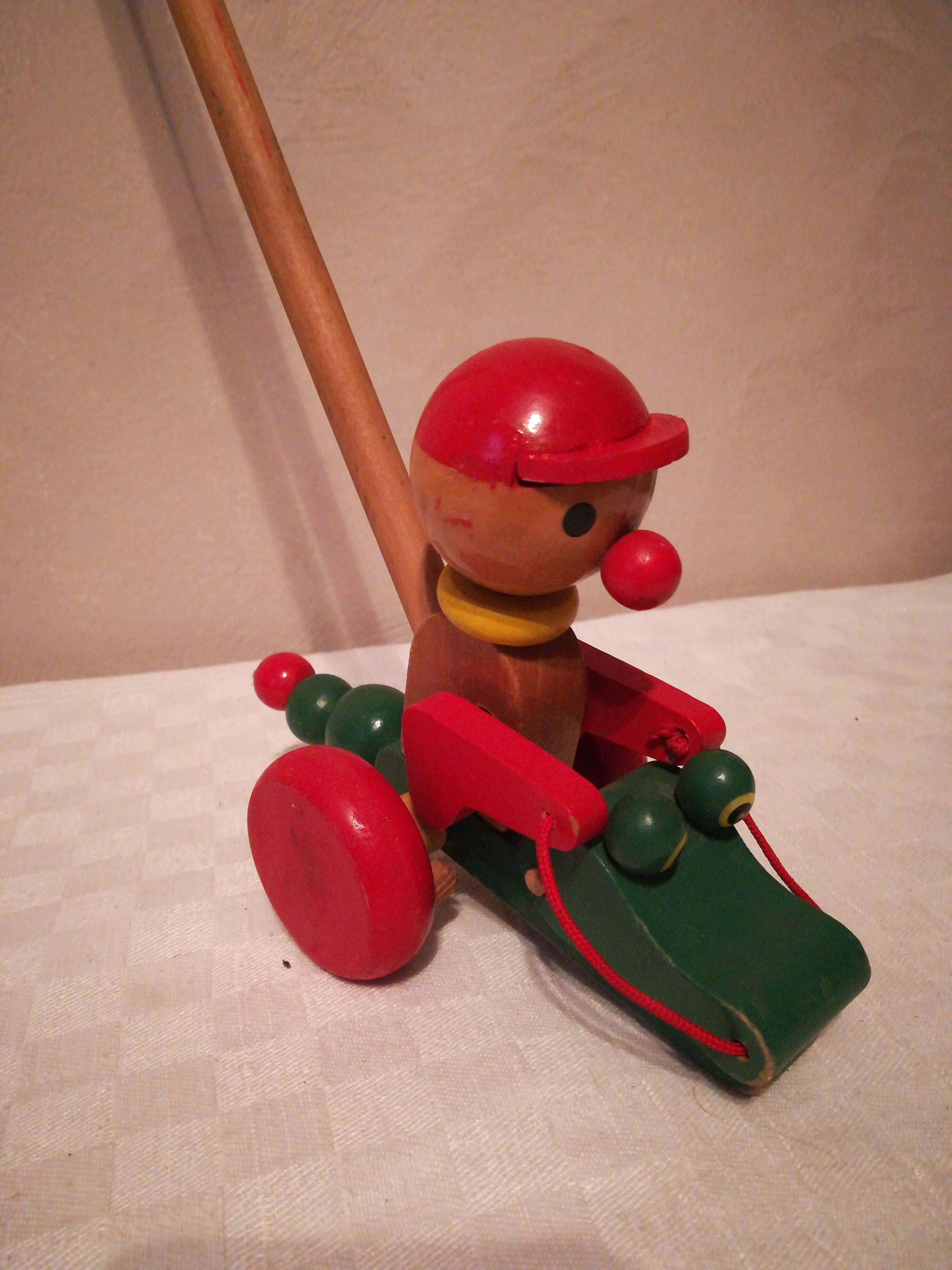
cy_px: 635
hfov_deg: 53.1
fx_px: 953
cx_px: 476
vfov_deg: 67.3
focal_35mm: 26
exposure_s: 1/14.3
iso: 1000
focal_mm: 3.83
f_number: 2.2
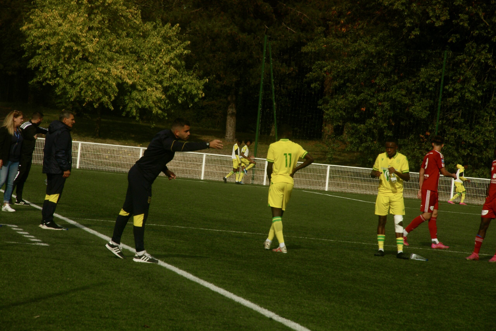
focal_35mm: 170
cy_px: 166
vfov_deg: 8.1
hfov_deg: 12.1
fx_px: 2336
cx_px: 248
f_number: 11
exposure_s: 1/750
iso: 400
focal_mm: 113
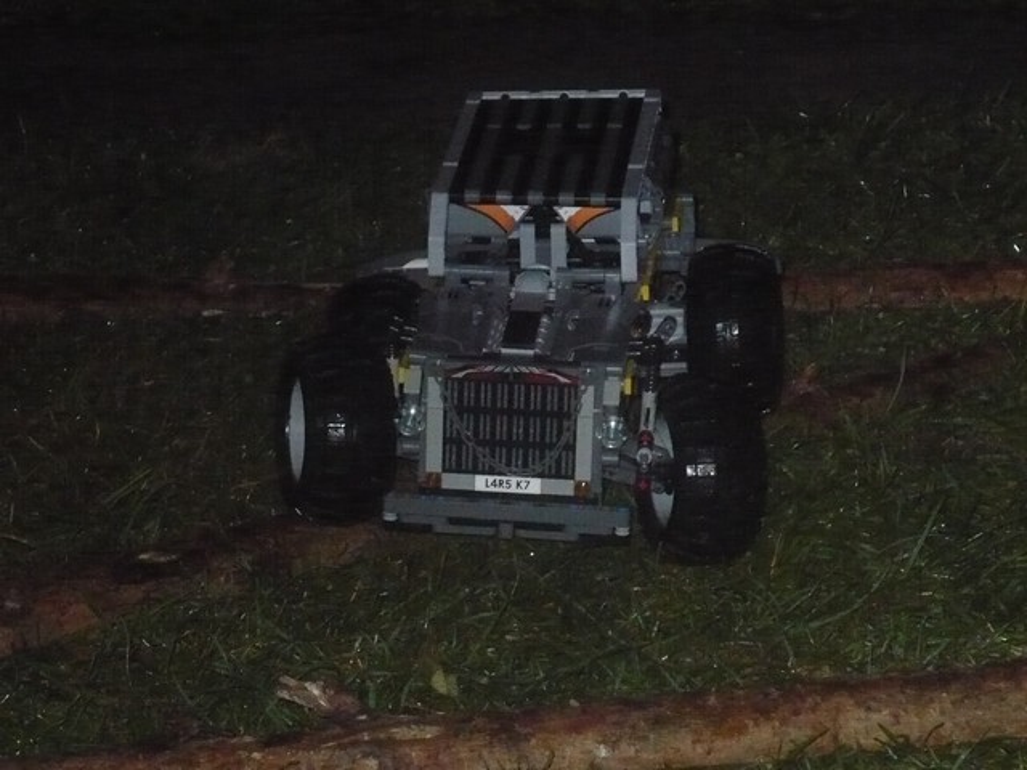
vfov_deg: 9.0
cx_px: 514
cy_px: 385
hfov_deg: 12.0
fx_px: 4895
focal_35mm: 165
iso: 640
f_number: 3.6
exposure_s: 1/30
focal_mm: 18.3
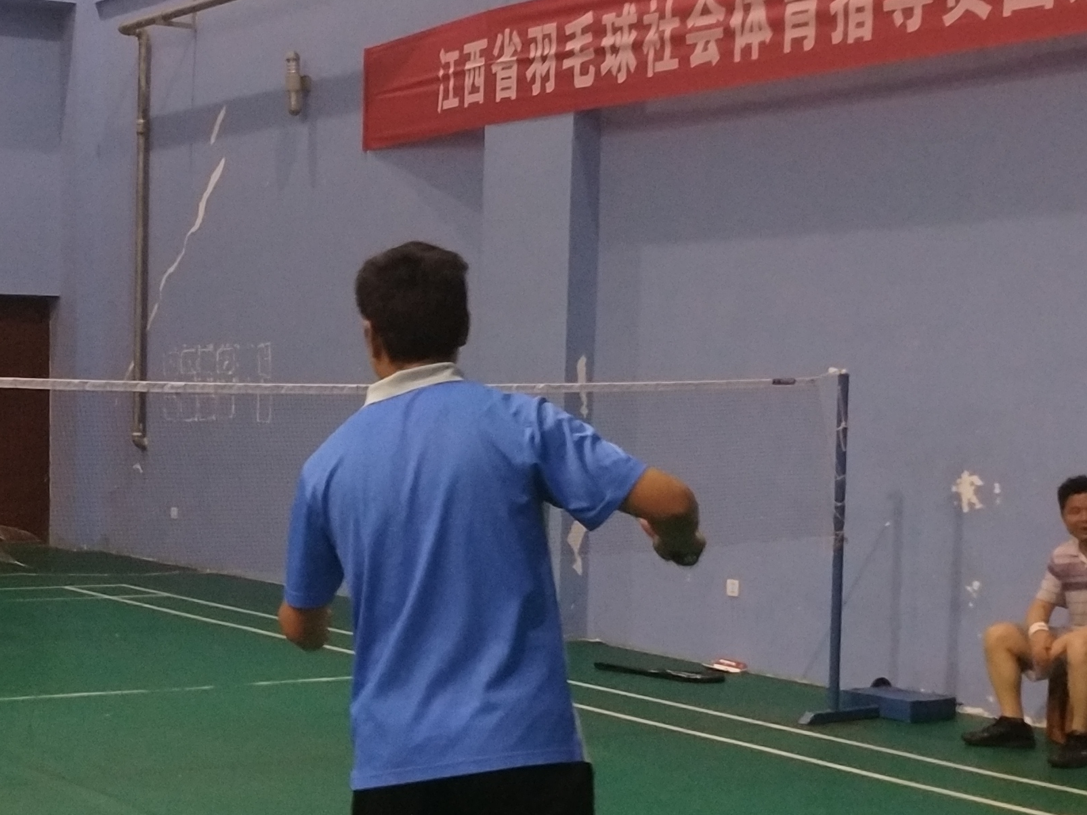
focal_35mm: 70
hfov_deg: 27.3
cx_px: 242
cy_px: 554
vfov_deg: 20.9
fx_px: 2198
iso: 640
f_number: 2.2
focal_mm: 4.73
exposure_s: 1/17
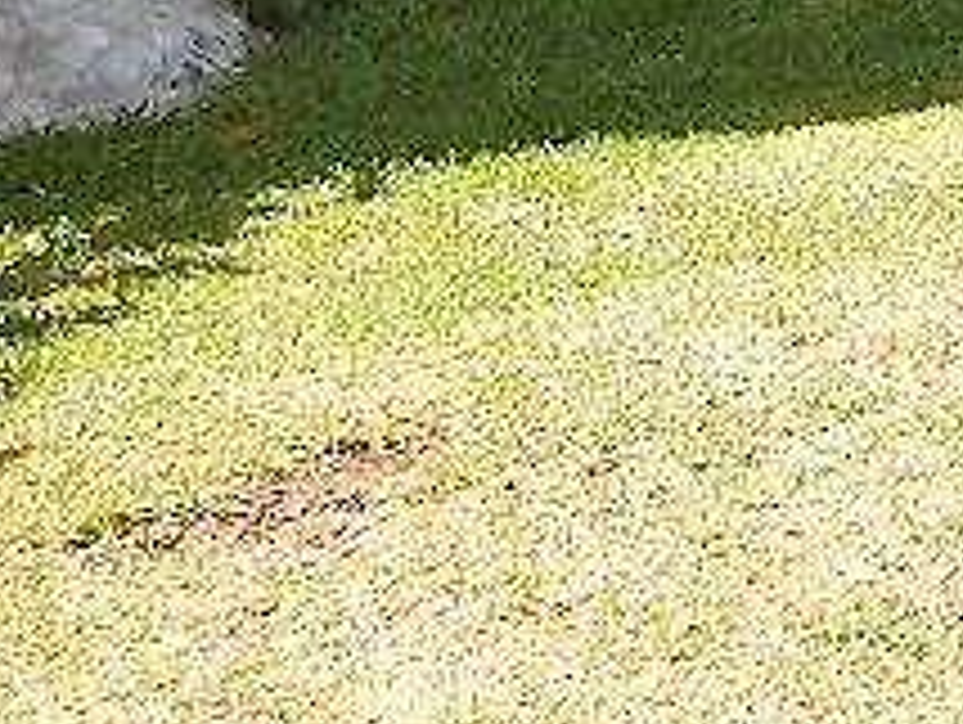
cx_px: 1980
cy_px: -477
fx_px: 3064
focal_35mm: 110
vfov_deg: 12.6
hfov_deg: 14.5
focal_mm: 4
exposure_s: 1/640
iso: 125
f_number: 3
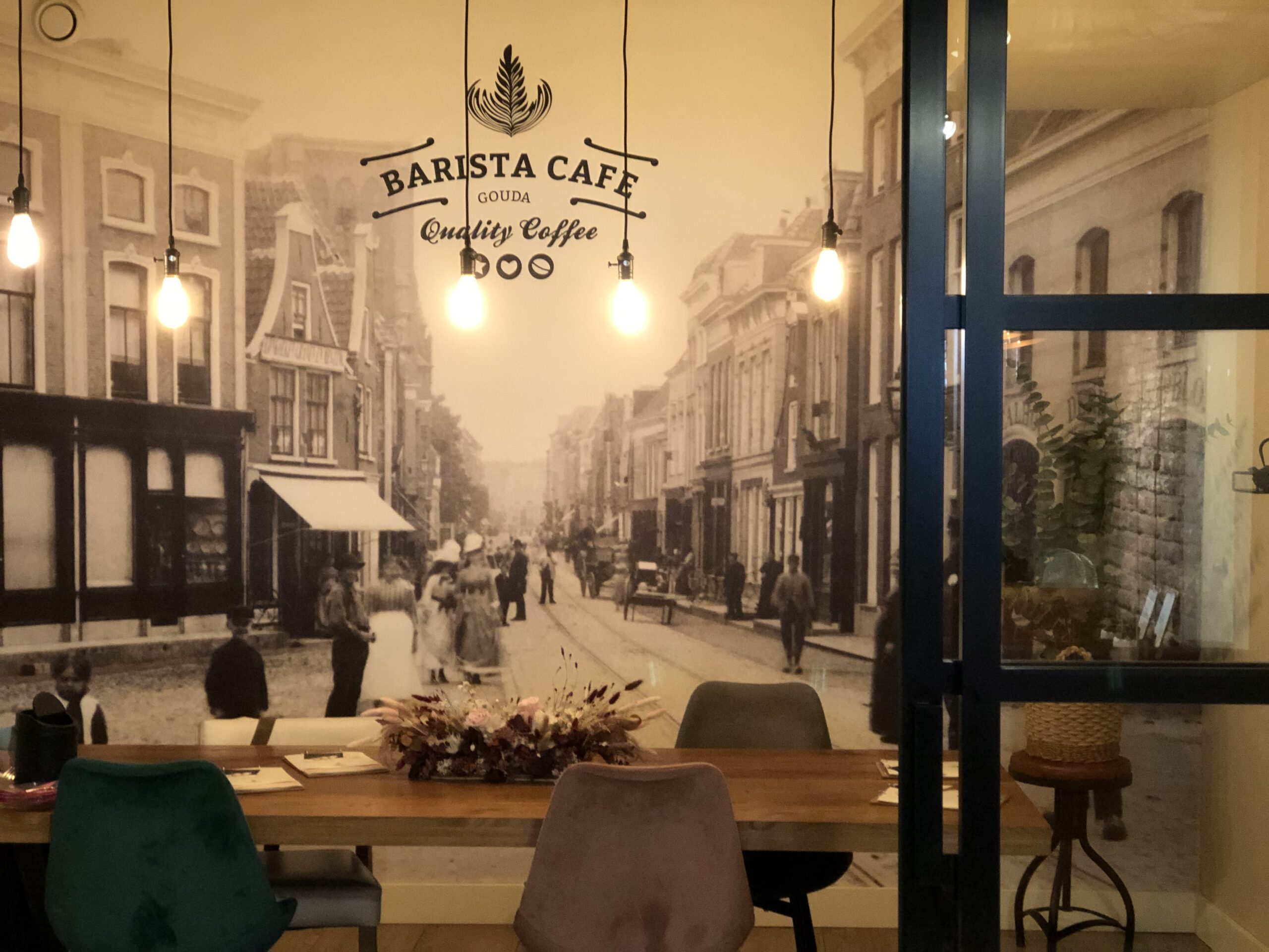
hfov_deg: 33.8
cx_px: 634
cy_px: 476
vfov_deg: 25.7
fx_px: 2090
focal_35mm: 57
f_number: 2.8
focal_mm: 6.6
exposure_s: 1/33
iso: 500
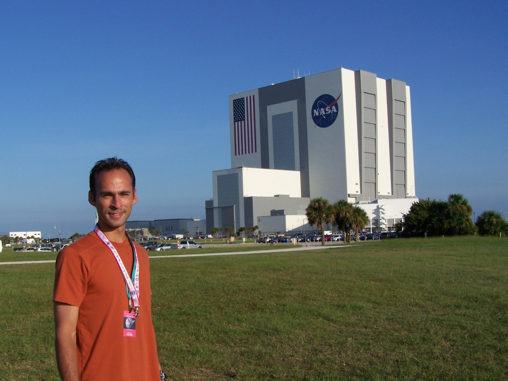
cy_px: 210
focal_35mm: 43
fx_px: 631
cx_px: 242
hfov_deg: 43.8
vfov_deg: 33.6
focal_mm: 6.3
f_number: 4
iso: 64
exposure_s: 1/640
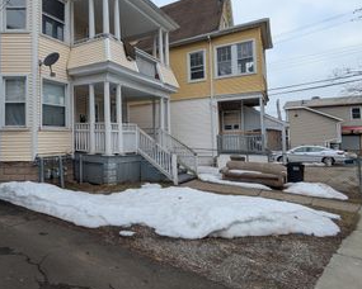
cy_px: 129
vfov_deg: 58.6
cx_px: 91
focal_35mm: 24
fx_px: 257
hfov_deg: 66.0
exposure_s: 1/517
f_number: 2.2
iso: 51
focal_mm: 1.83
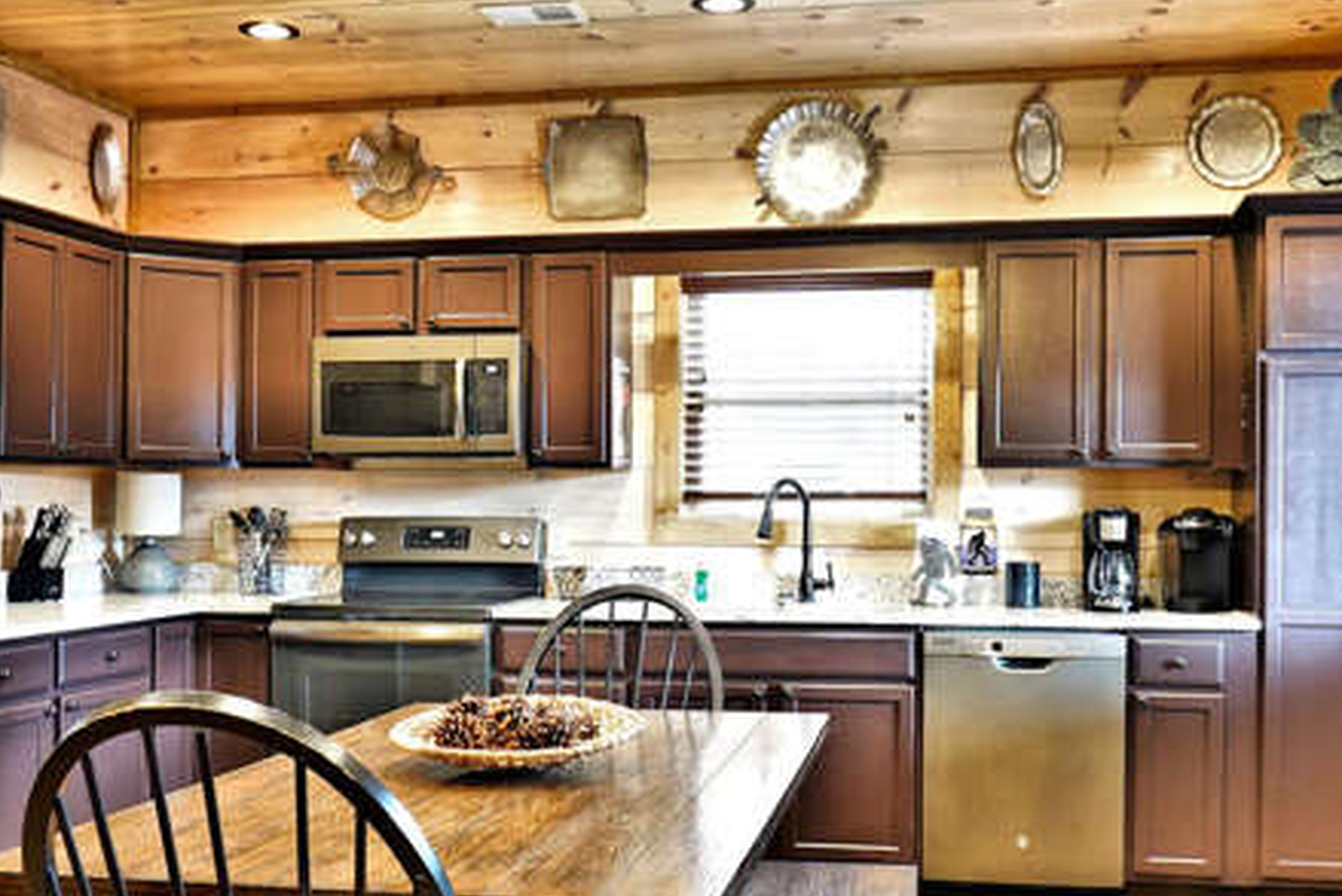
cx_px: 703
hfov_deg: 46.4
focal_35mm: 42
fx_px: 1566
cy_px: 505
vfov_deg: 31.9
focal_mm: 16
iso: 320
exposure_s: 1/1.6
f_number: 7.1
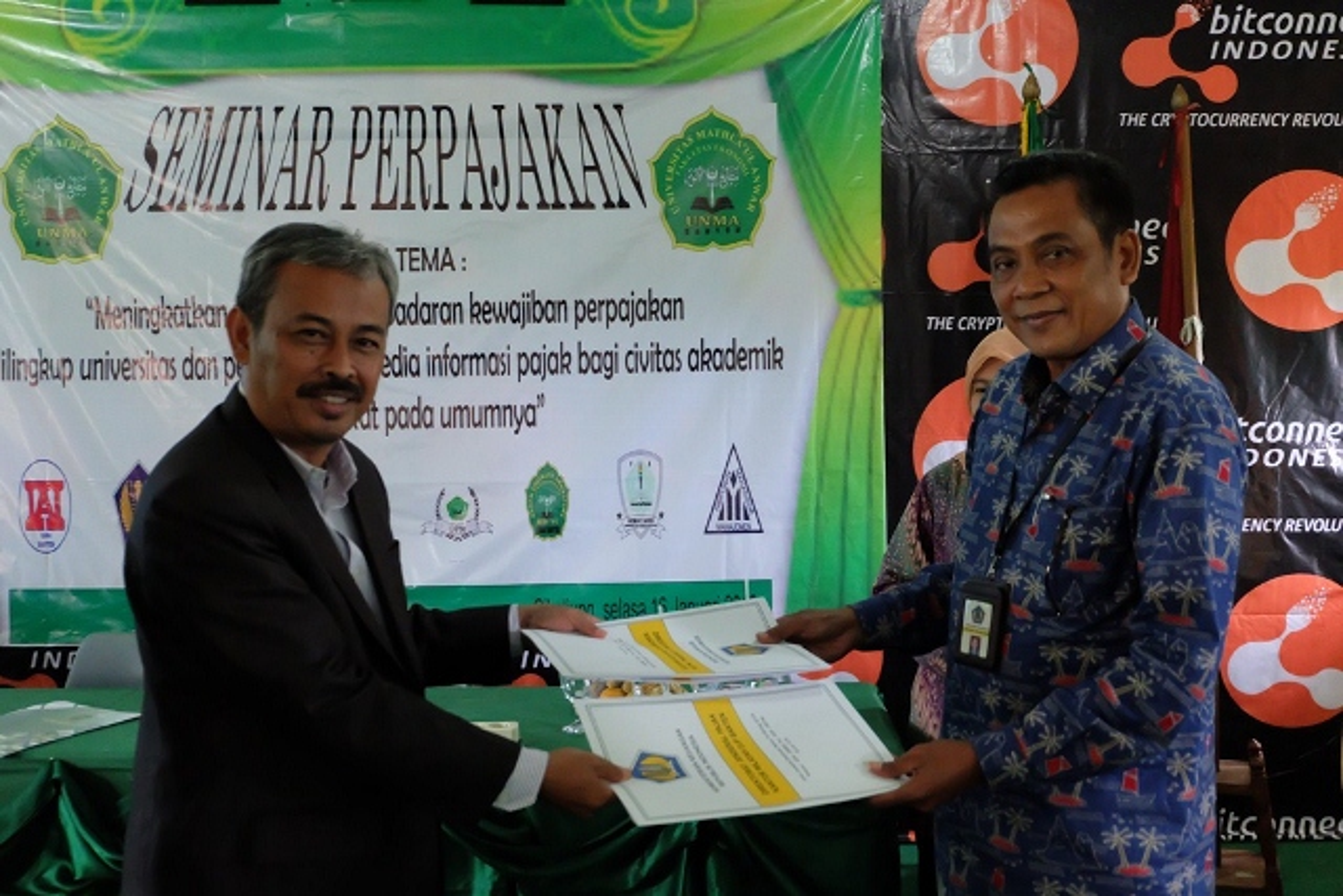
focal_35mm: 40
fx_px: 1492
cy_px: 448
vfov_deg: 33.4
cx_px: 672
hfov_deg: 48.4
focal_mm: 26.9
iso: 6400
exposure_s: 1/80
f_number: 4.5
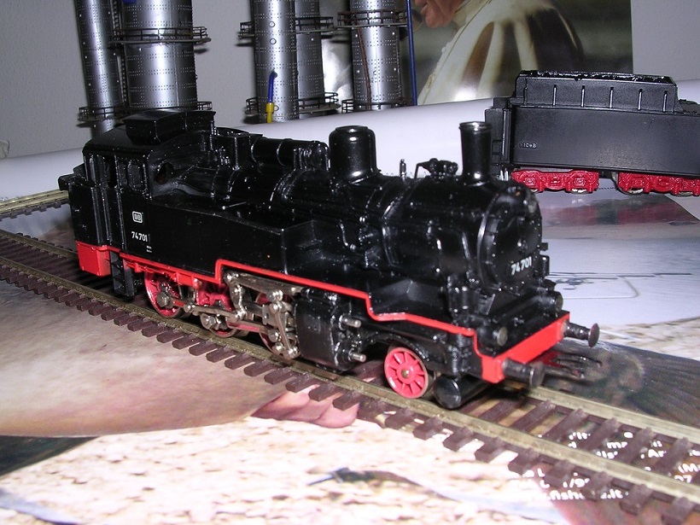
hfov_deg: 49.0
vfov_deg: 37.7
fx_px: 768
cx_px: 350
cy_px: 262
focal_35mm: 38
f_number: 5.6
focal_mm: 5.8
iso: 100
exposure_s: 1/60.1
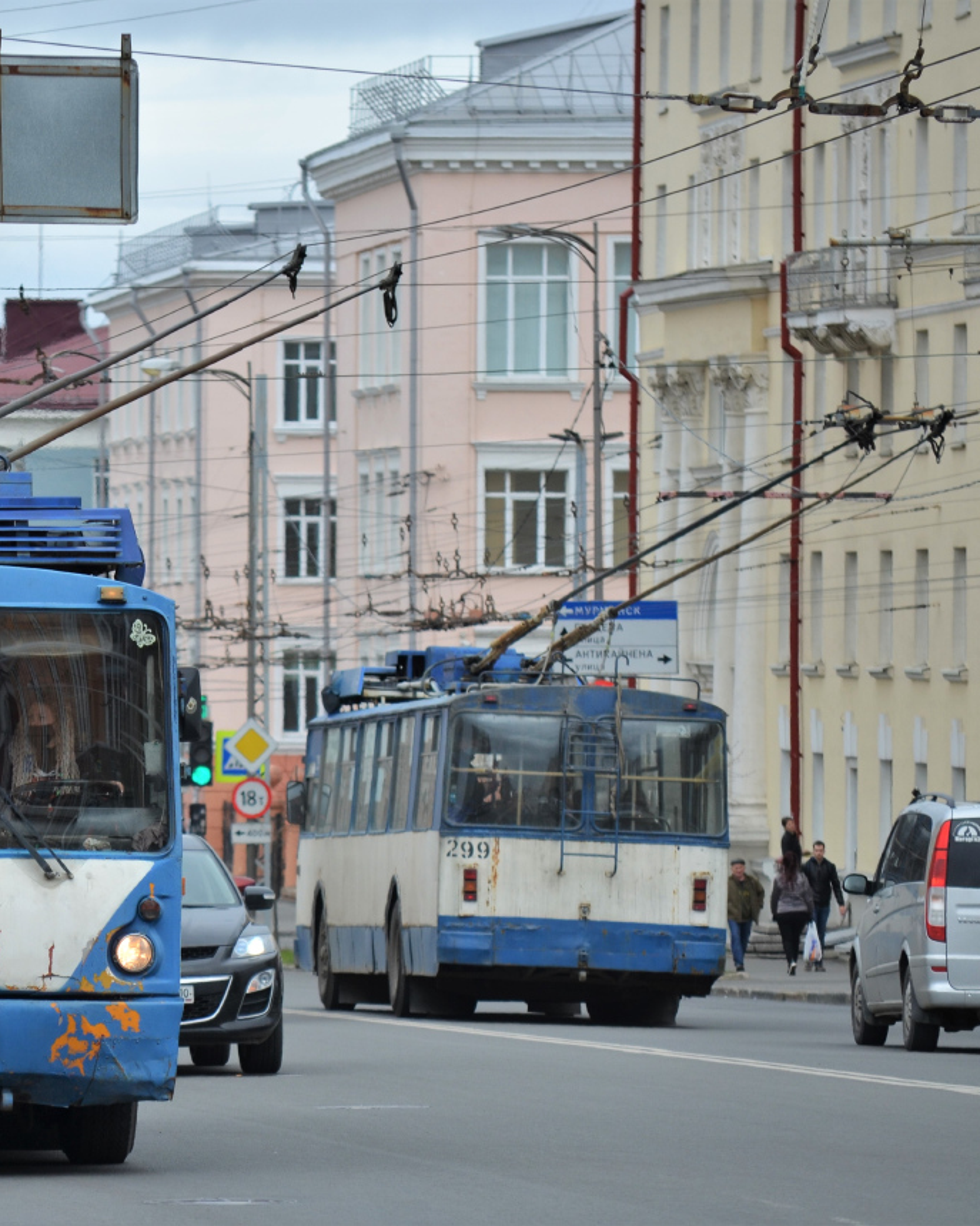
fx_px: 11567
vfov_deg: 6.1
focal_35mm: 319
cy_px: 613
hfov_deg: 4.8
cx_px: 137
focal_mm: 150
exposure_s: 1/640
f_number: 5.6
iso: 200
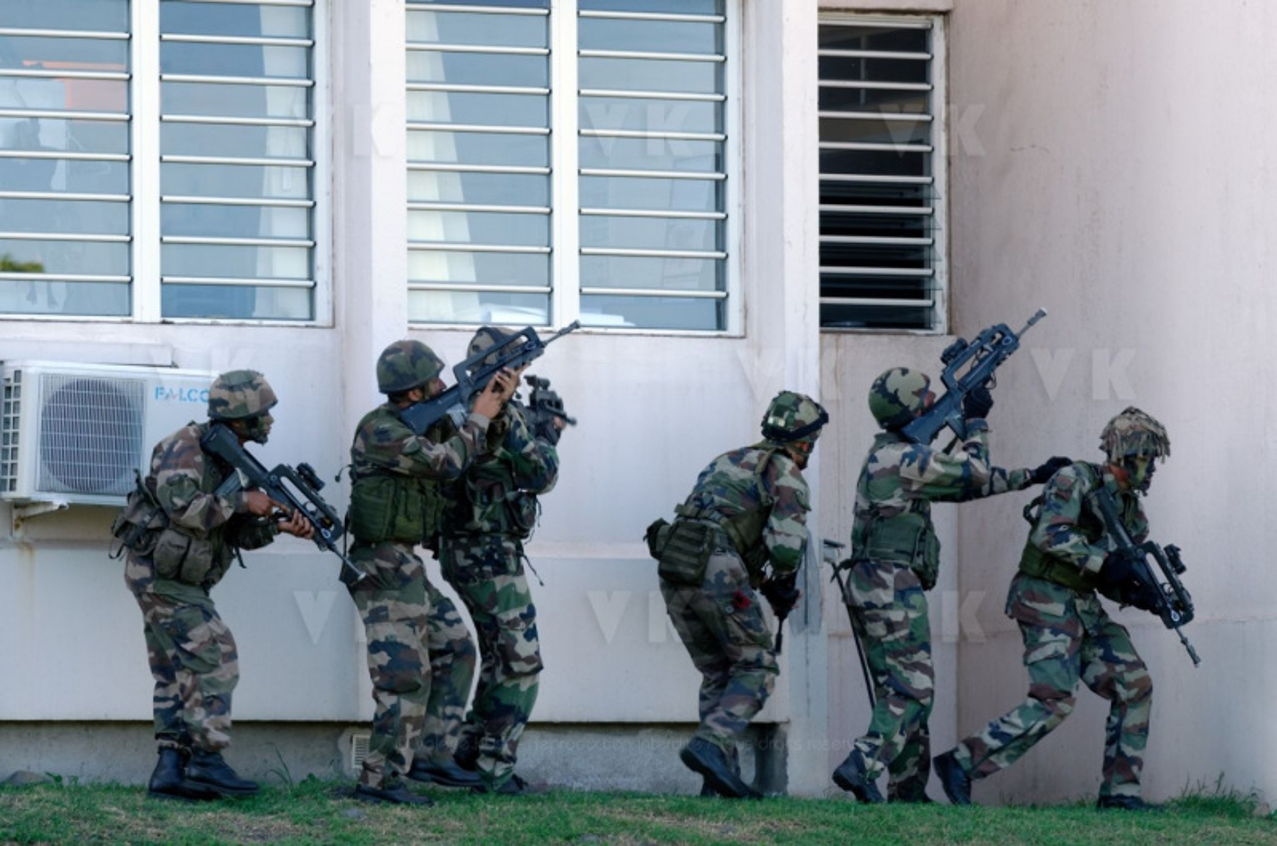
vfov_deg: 4.6
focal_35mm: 300
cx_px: 638
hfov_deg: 6.9
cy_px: 423
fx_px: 10620
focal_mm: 200
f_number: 8
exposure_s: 1/125
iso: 200
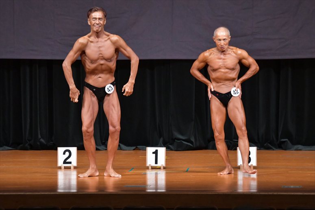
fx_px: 2099
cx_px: 158
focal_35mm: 240
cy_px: 105
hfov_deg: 8.6
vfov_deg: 5.7
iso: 6400
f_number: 5.6
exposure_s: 1/400
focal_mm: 160
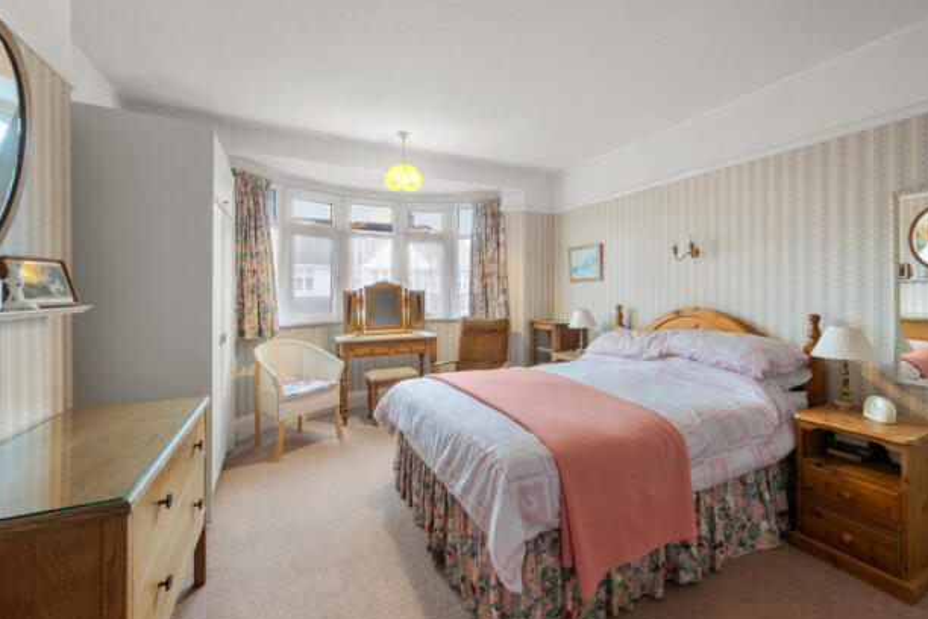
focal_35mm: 15
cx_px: 485
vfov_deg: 77.3
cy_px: 303
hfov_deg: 100.3
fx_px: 387
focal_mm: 14
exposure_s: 4
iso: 200
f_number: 16
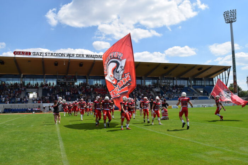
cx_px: 124
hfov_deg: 62.0
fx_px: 207
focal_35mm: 30
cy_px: 82
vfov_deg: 43.6
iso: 200
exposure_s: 1/400
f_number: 10
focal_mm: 20
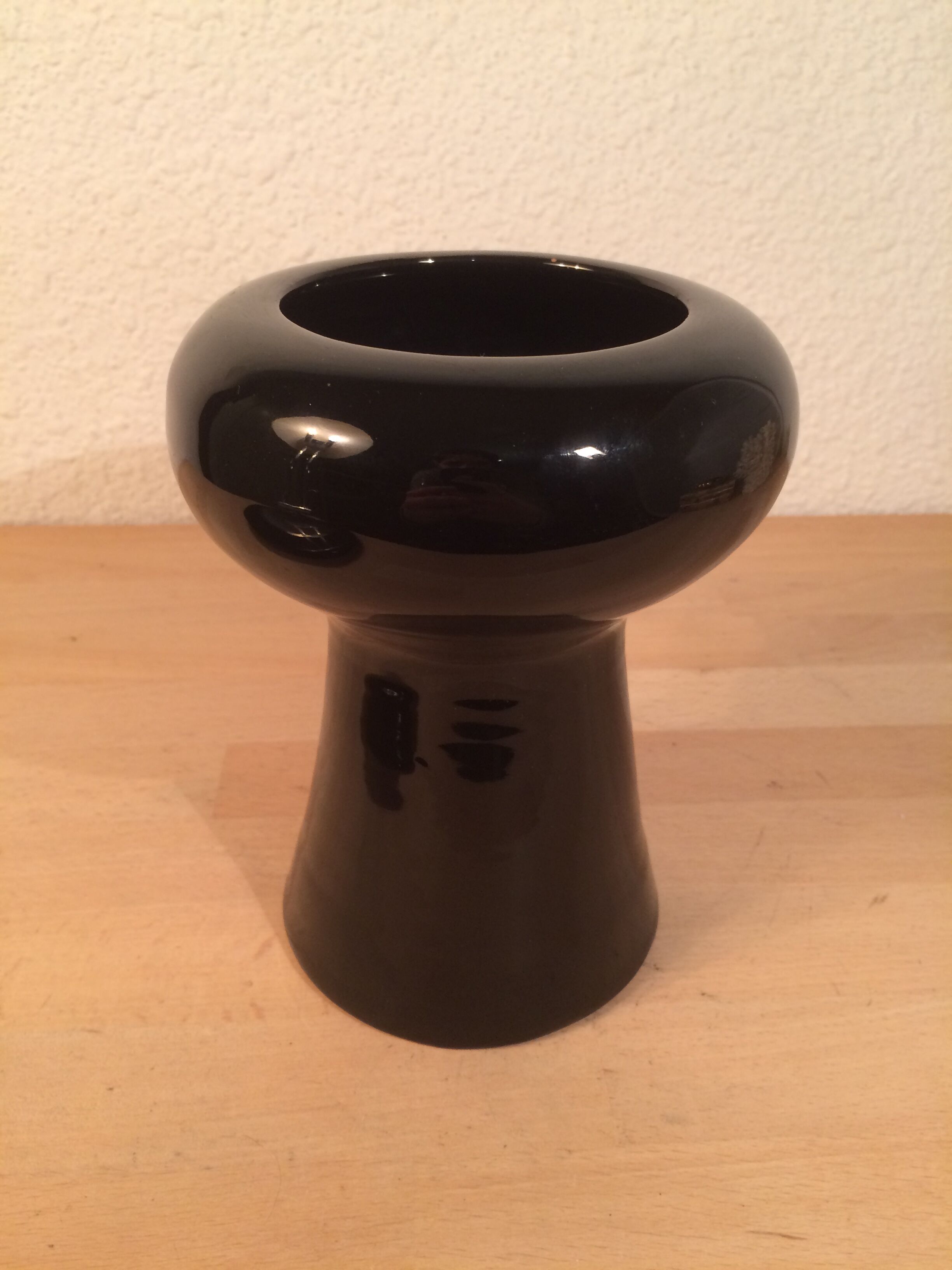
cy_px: 635
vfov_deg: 61.7
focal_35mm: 29
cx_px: 476
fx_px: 1063
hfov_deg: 48.2
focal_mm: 4.15
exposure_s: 1/33
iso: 64
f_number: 2.2
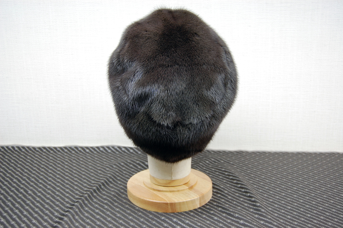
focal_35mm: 42
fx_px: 400
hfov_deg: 46.4
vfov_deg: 31.8
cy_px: 114
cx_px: 172
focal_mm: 28
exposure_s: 1/80
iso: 400
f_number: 4.5
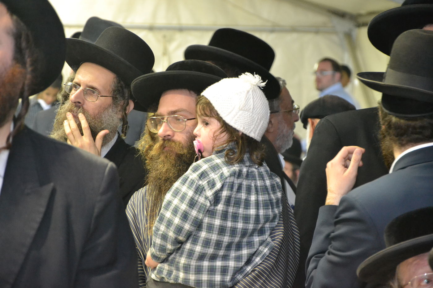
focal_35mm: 158
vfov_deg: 8.7
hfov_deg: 13.0
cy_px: 144
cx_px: 216
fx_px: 1894
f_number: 5.6
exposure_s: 1/60
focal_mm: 105
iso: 3200
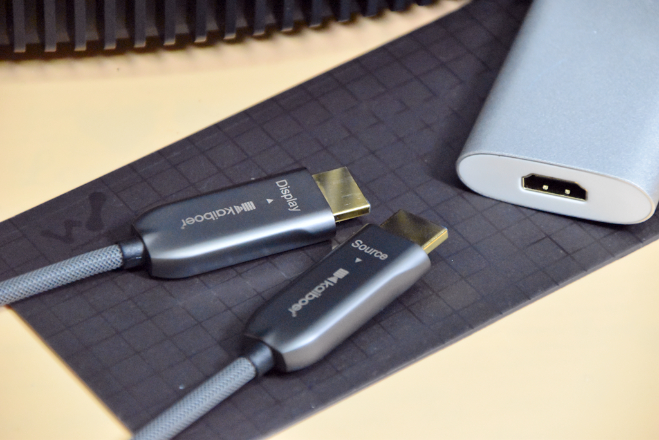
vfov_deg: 4.6
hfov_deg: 6.9
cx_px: 330
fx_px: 5492
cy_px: 220
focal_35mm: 300
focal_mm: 200
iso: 9000
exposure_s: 1/125
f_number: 6.3
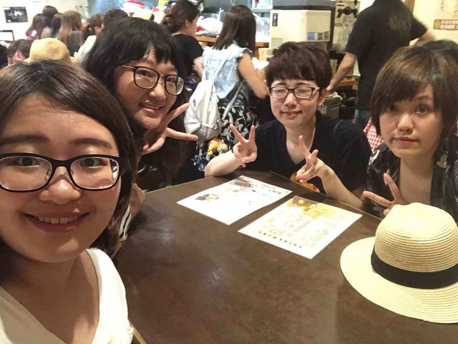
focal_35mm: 32
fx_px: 424
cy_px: 172
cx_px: 229
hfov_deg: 56.8
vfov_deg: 44.2
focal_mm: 2.87
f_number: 2.2
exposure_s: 1/17
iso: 640
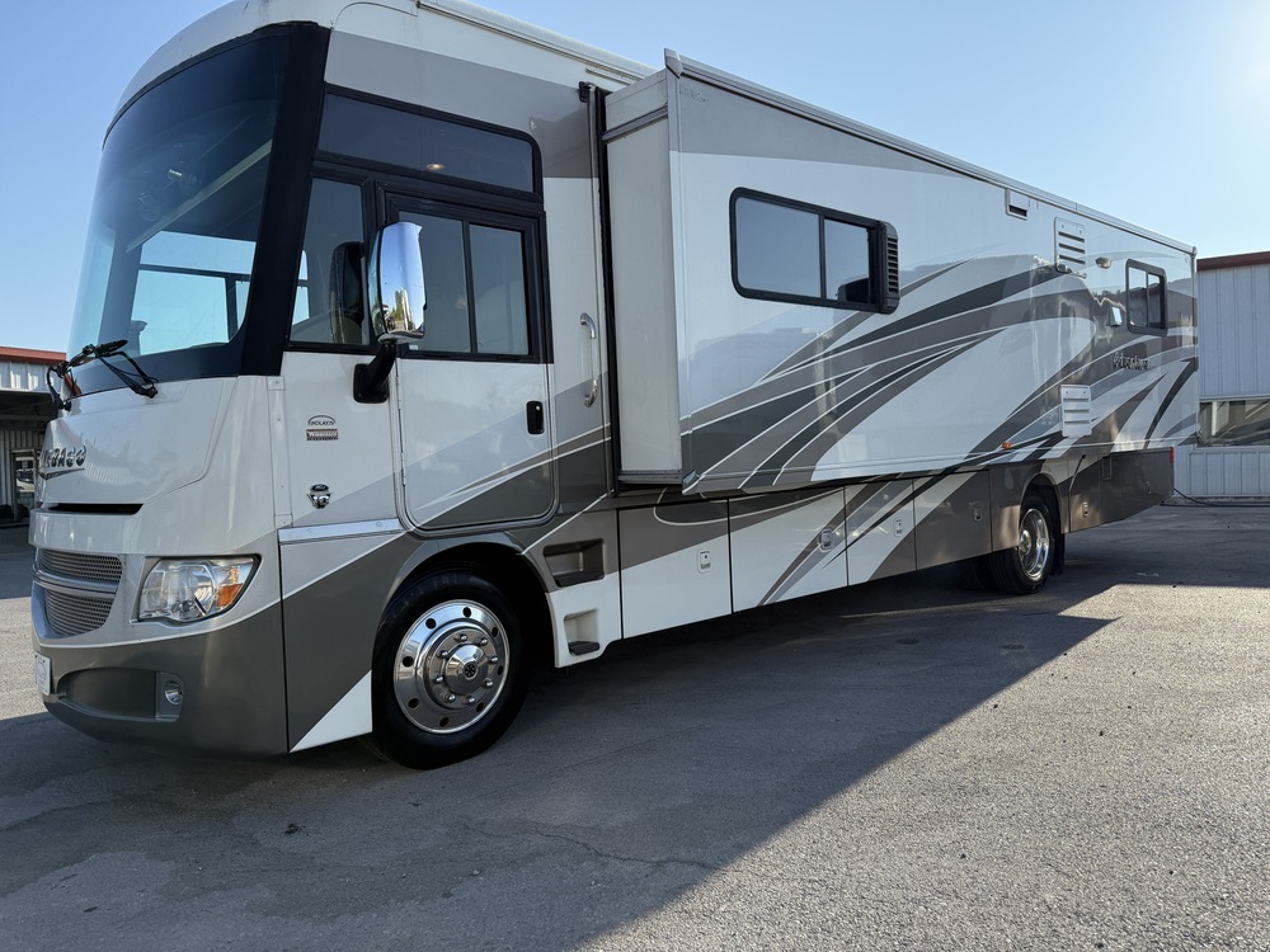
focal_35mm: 24
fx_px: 881
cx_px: 635
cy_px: 476
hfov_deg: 71.6
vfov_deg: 56.8
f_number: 1.78
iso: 100
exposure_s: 1/3425
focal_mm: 6.76
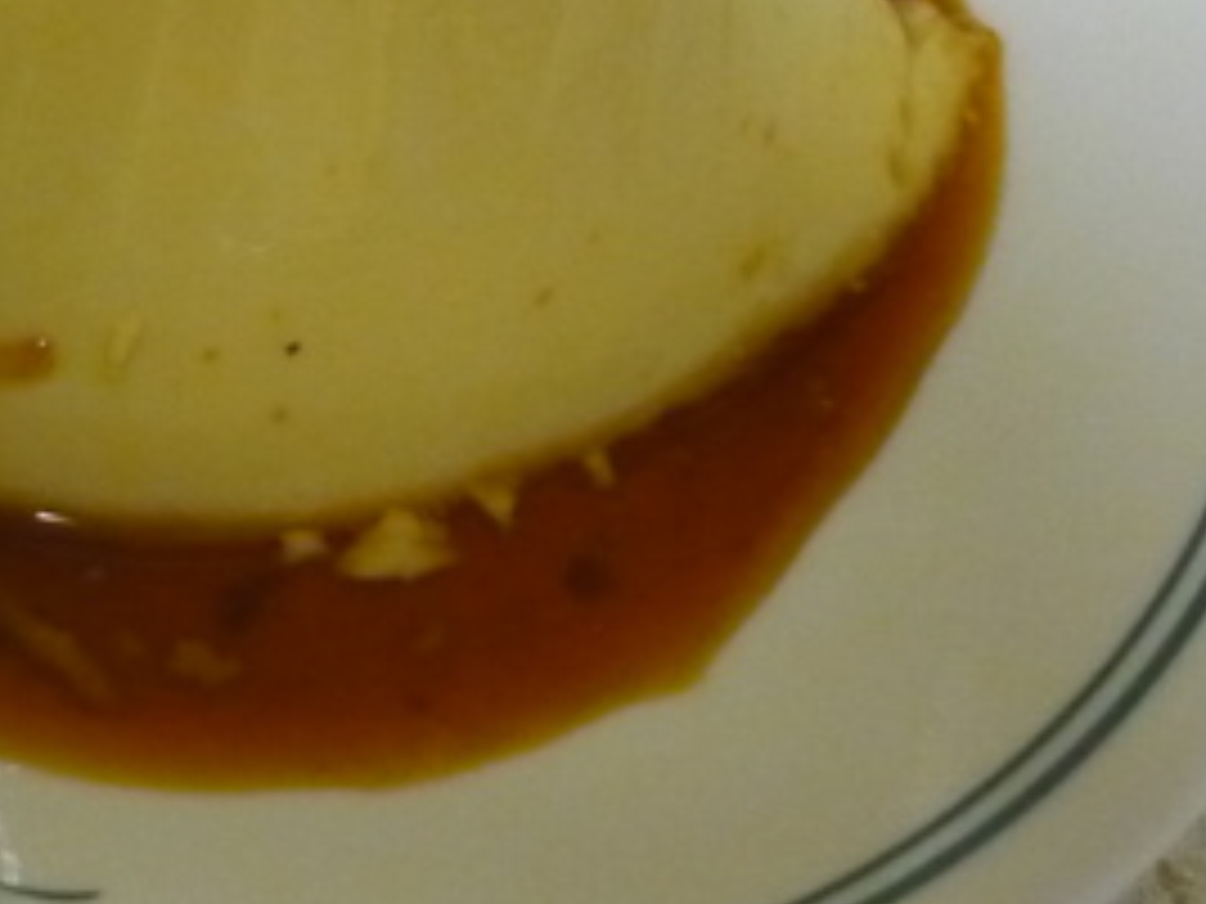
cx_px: 225
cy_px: 90
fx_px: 2578
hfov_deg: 25.8
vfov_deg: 19.5
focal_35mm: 74
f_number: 2.8
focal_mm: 5.5
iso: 800
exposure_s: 1/30
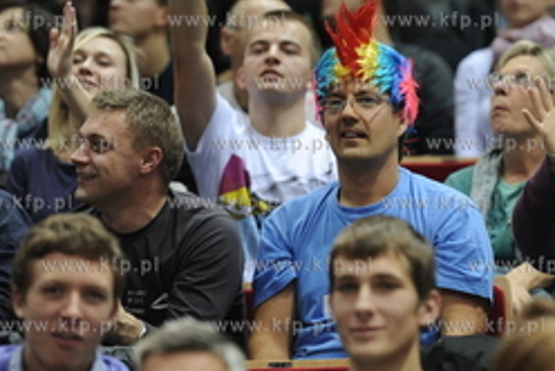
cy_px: 112
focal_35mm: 322
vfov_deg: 4.3
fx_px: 4970
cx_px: 392
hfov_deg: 6.4
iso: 4000
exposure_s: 1/1000
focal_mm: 200
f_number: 2.8
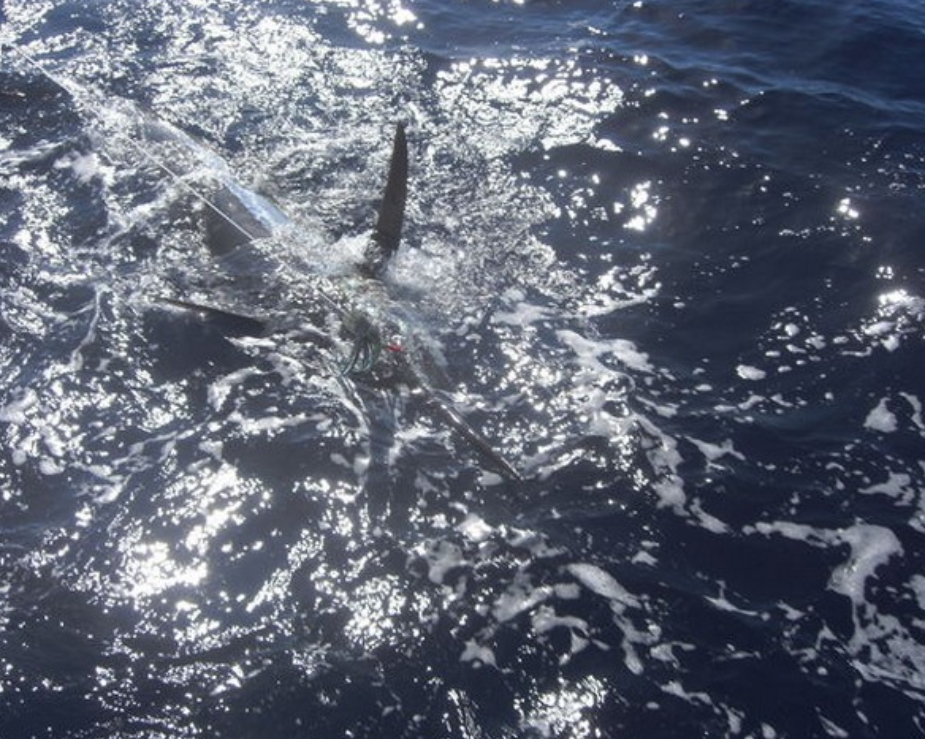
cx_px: 466
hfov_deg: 45.8
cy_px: 370
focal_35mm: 40
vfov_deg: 37.3
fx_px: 1095
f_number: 8
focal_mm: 7.9
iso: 80
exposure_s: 1/250
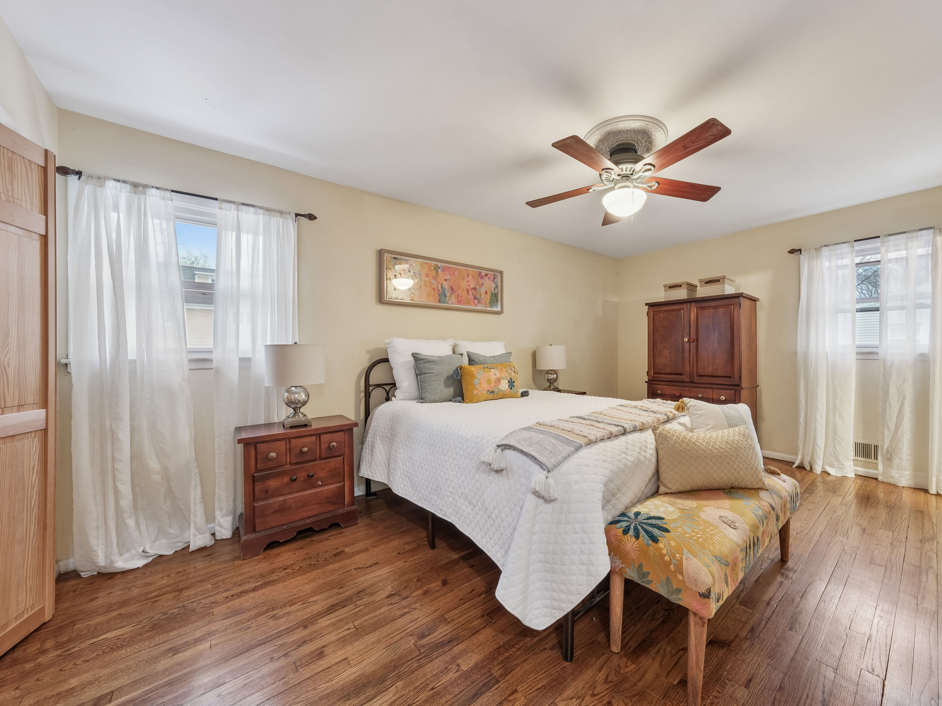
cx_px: 526
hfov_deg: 105.7
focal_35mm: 13
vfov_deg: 89.9
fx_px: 354
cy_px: 353
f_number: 8
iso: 400
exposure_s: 1/2.5
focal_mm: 8
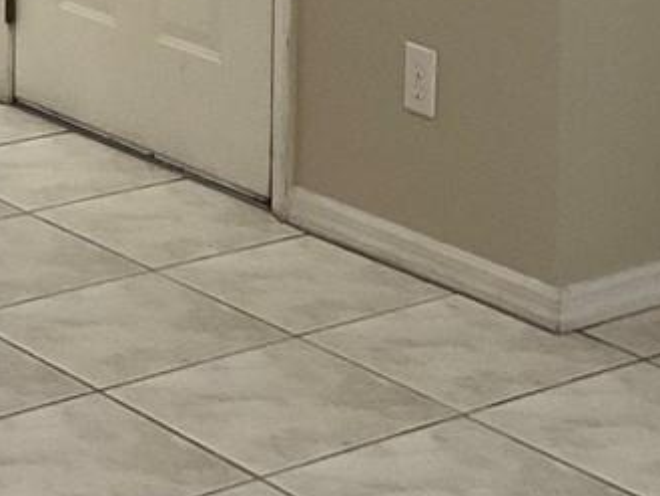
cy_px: -400
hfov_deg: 14.0
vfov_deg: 10.0
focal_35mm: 141
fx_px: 2689
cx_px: 203
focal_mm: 3
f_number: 1.8
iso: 125
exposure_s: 1/60
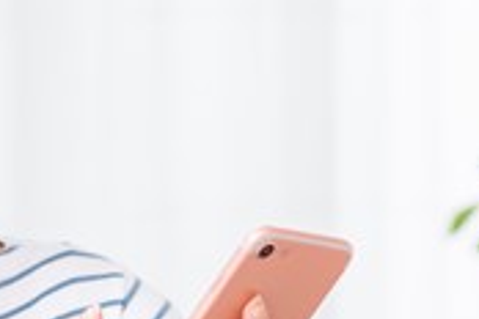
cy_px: 250
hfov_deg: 5.9
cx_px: 102
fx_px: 4683
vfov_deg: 3.9
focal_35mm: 352
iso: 100
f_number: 3.2
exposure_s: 1/160
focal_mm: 85
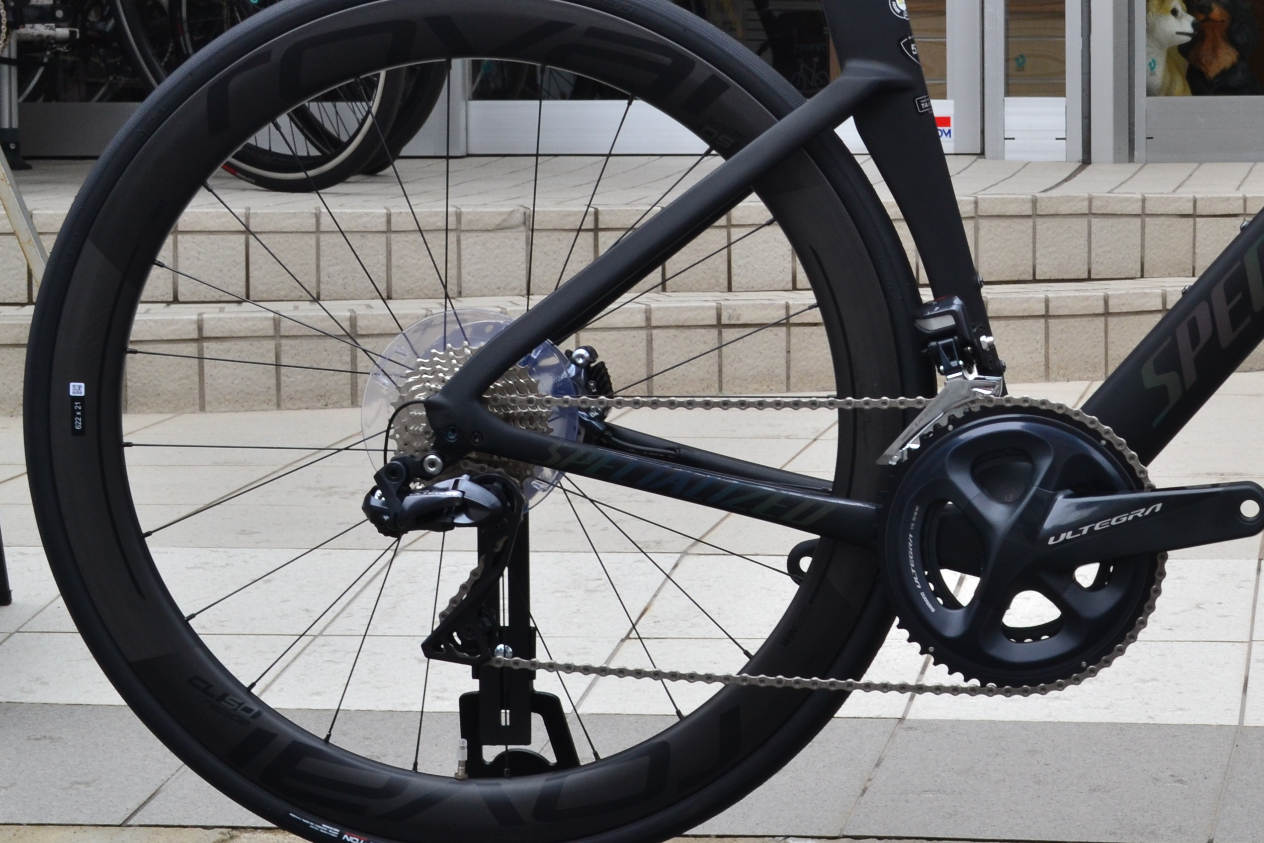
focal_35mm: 99
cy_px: 268
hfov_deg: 20.2
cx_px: 1150
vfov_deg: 13.8
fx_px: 3476
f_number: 9
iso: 400
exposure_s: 1/125
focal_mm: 36
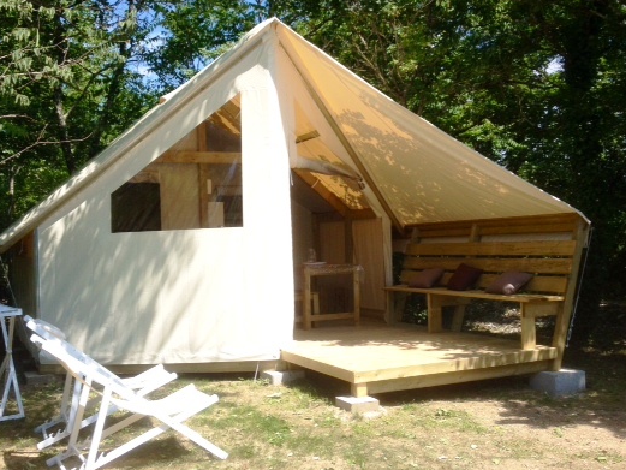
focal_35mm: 43
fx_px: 778
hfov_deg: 43.7
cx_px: 272
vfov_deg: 33.6
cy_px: 245
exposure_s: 1/1151
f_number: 2.4
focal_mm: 4.28
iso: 64
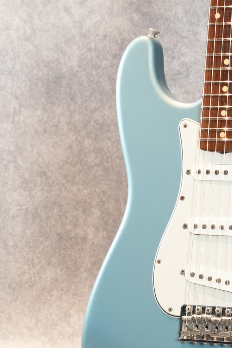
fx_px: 1228
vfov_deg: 15.9
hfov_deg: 10.7
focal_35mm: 127
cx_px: 212
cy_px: 33
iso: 320
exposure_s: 1/1.6
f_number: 6.3
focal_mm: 50
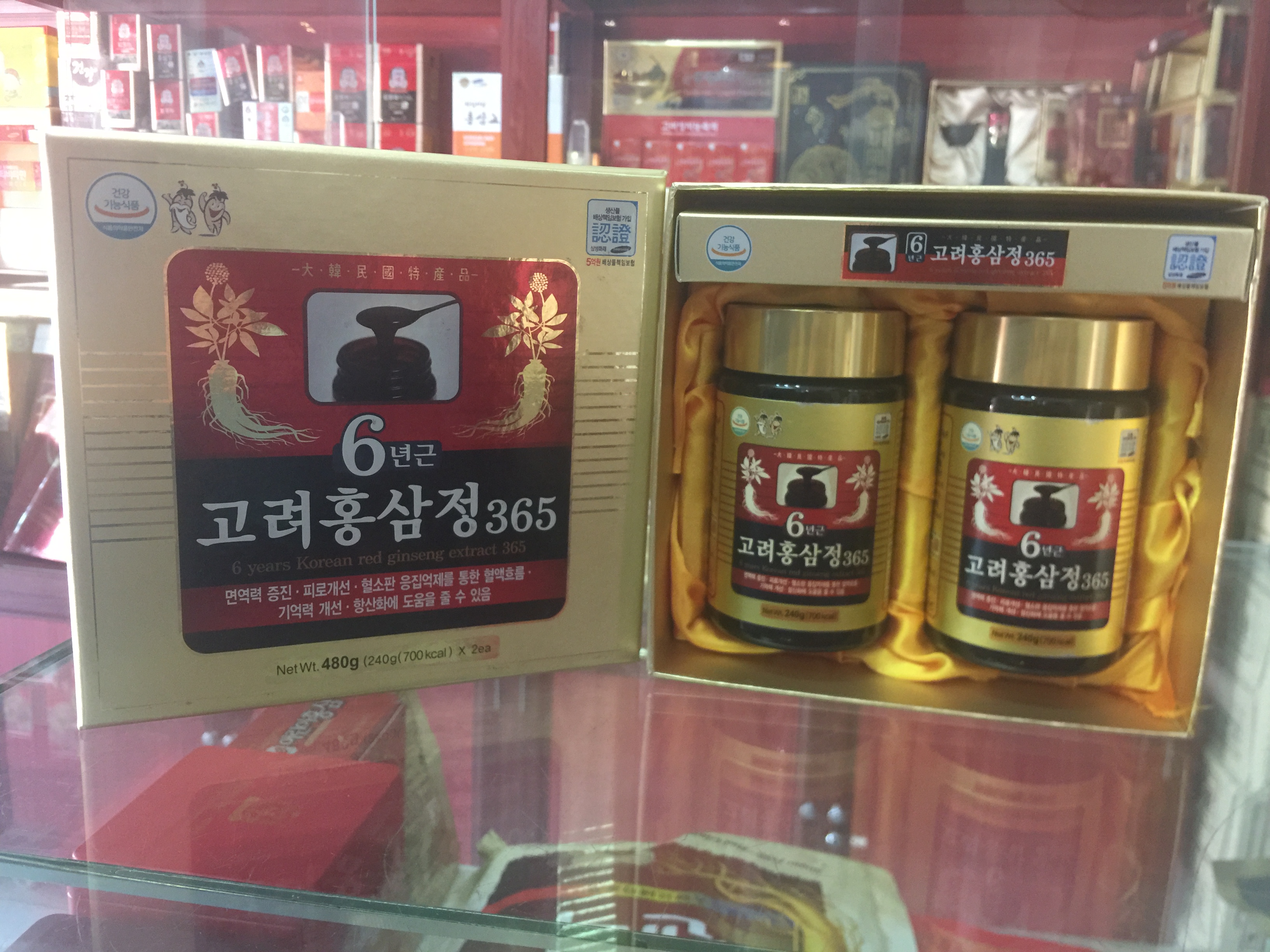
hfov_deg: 61.7
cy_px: 476
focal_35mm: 29
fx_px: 1064
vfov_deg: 48.2
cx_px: 635
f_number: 2.2
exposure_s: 1/17
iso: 125
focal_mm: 4.15
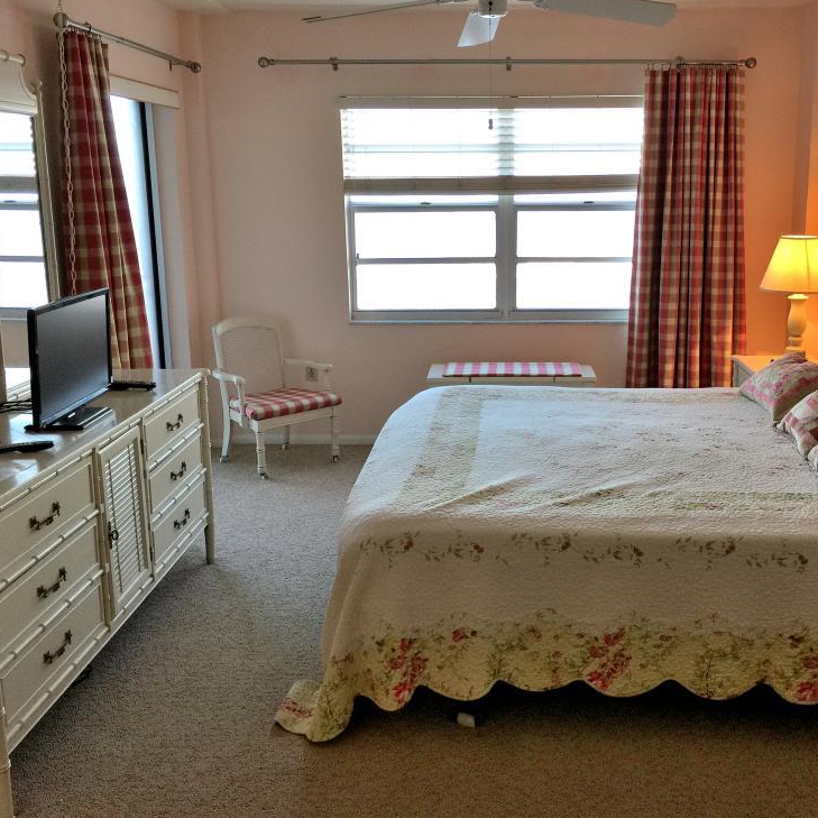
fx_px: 962
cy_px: 392
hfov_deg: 45.8
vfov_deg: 46.0
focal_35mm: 36
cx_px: 488
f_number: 2.2
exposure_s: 1/30
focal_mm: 4.15
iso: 32
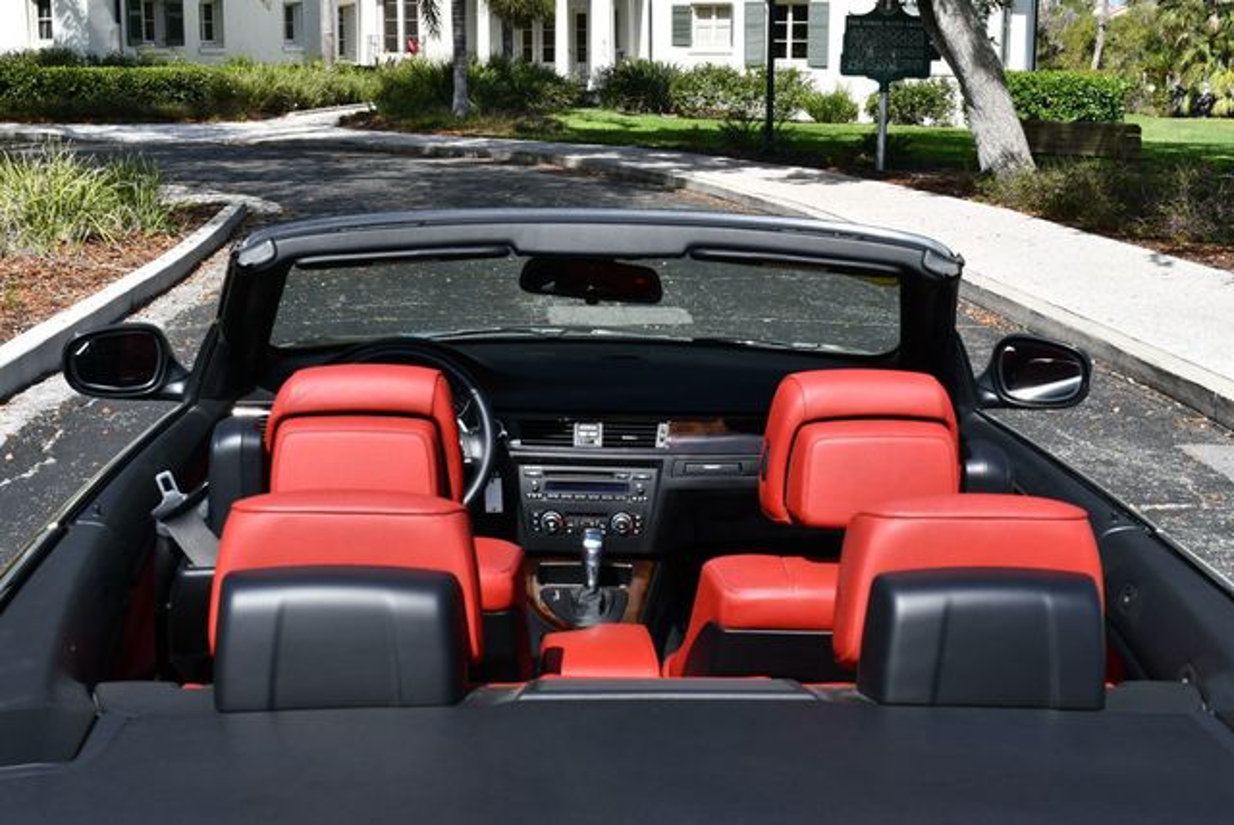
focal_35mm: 52
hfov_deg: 38.2
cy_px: 412
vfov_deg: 26.0
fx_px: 1784
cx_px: 617
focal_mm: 26
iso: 125
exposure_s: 1/250
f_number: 8
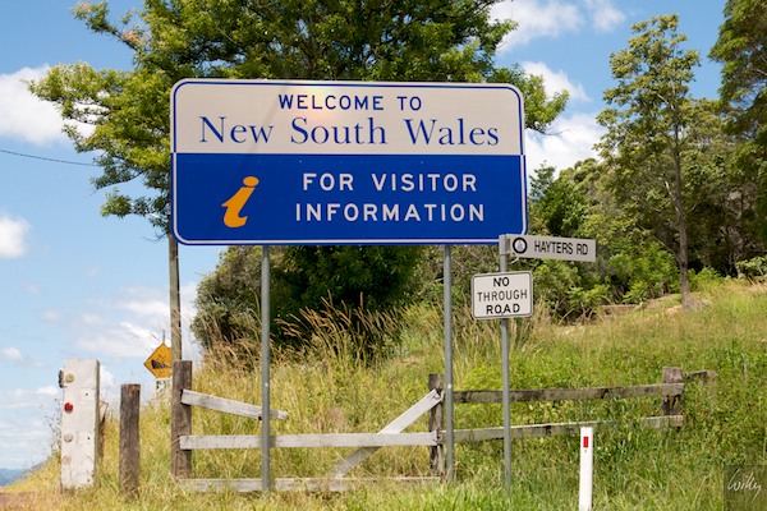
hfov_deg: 31.9
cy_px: 256
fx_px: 1342
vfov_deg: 21.6
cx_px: 384
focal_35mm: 63
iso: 320
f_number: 10
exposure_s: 1/400
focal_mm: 42
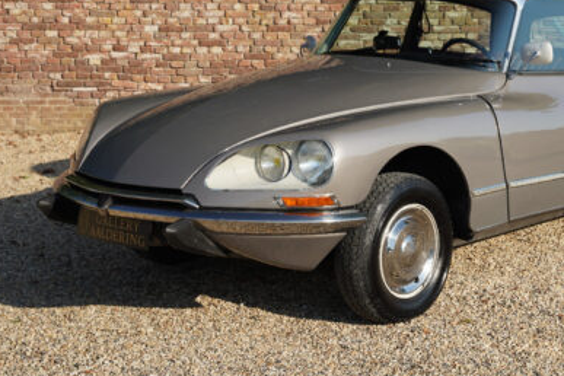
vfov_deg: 17.8
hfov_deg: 26.4
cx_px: 383
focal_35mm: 76
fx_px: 1193
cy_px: 106
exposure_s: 1/160
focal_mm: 49.1
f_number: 6.3
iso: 100
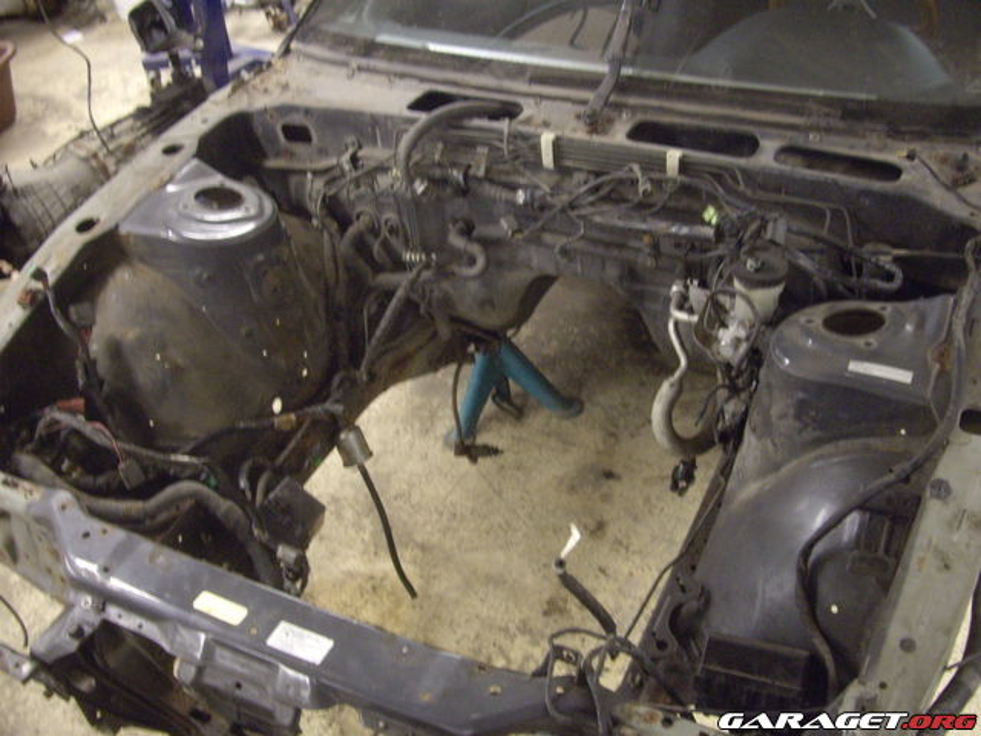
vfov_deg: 37.7
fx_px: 1077
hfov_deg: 49.0
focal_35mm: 38
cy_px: 368
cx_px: 490
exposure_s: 1/20
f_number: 2.8
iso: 400
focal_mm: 7.9
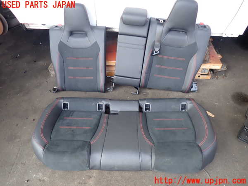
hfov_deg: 69.4
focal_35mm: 25
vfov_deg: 54.9
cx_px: 124
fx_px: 179
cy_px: 93
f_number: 2
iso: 125
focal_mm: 4.5
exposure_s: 1/125
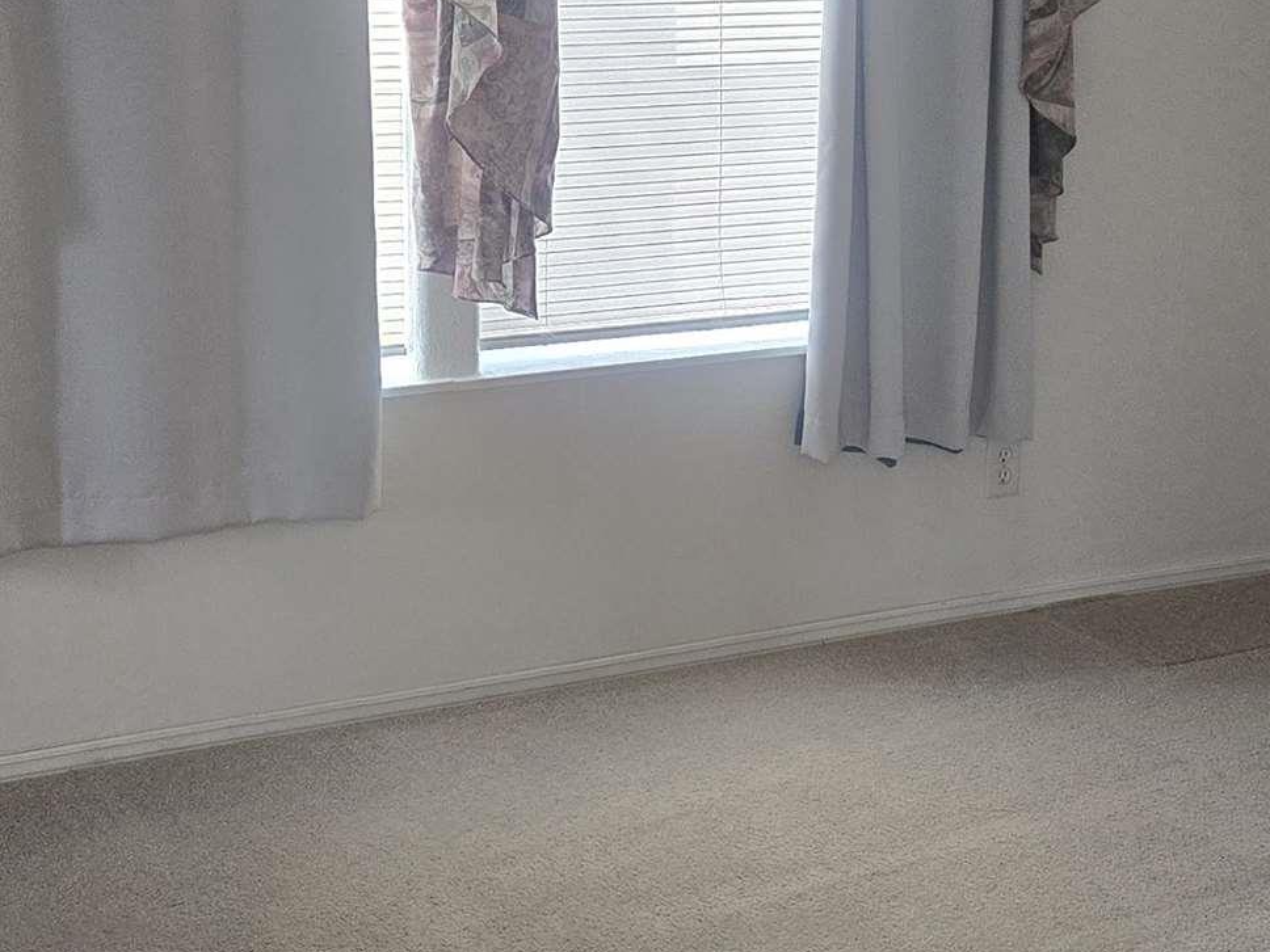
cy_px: 245
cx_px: 861
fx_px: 2678
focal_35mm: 73
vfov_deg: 20.0
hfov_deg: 26.5
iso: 200
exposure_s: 1/180
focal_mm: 5.4
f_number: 1.8
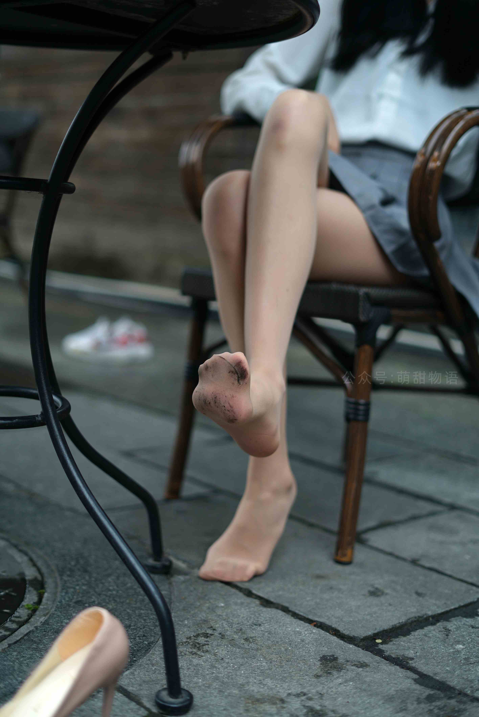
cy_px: 358
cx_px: 240
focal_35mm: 50
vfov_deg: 39.6
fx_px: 997
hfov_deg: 27.0
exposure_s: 1/100
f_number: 2
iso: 80
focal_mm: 50
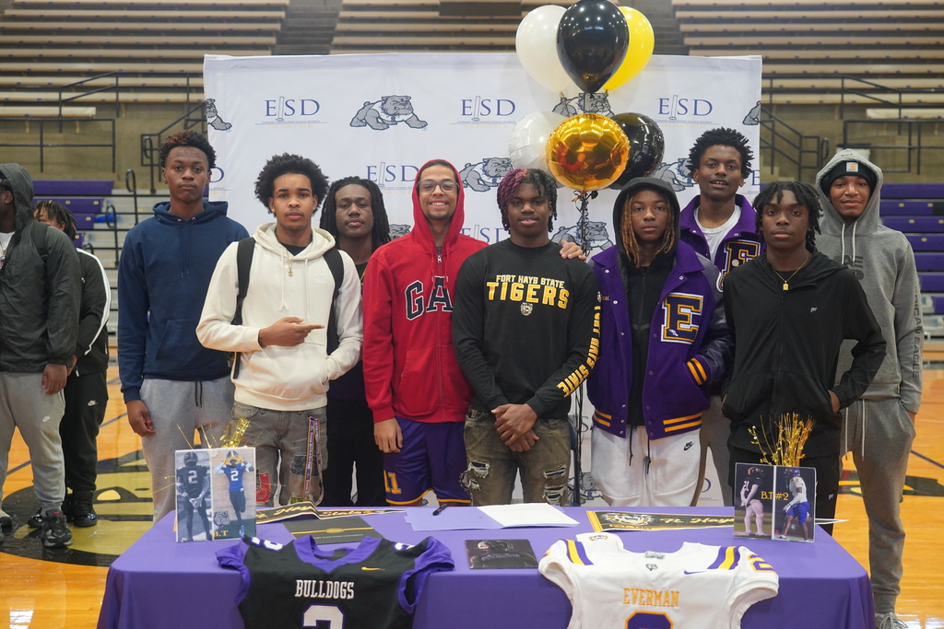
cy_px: 314
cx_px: 472
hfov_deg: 41.1
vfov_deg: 28.1
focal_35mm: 48
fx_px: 1259
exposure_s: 1/160
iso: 3200
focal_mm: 48
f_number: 4
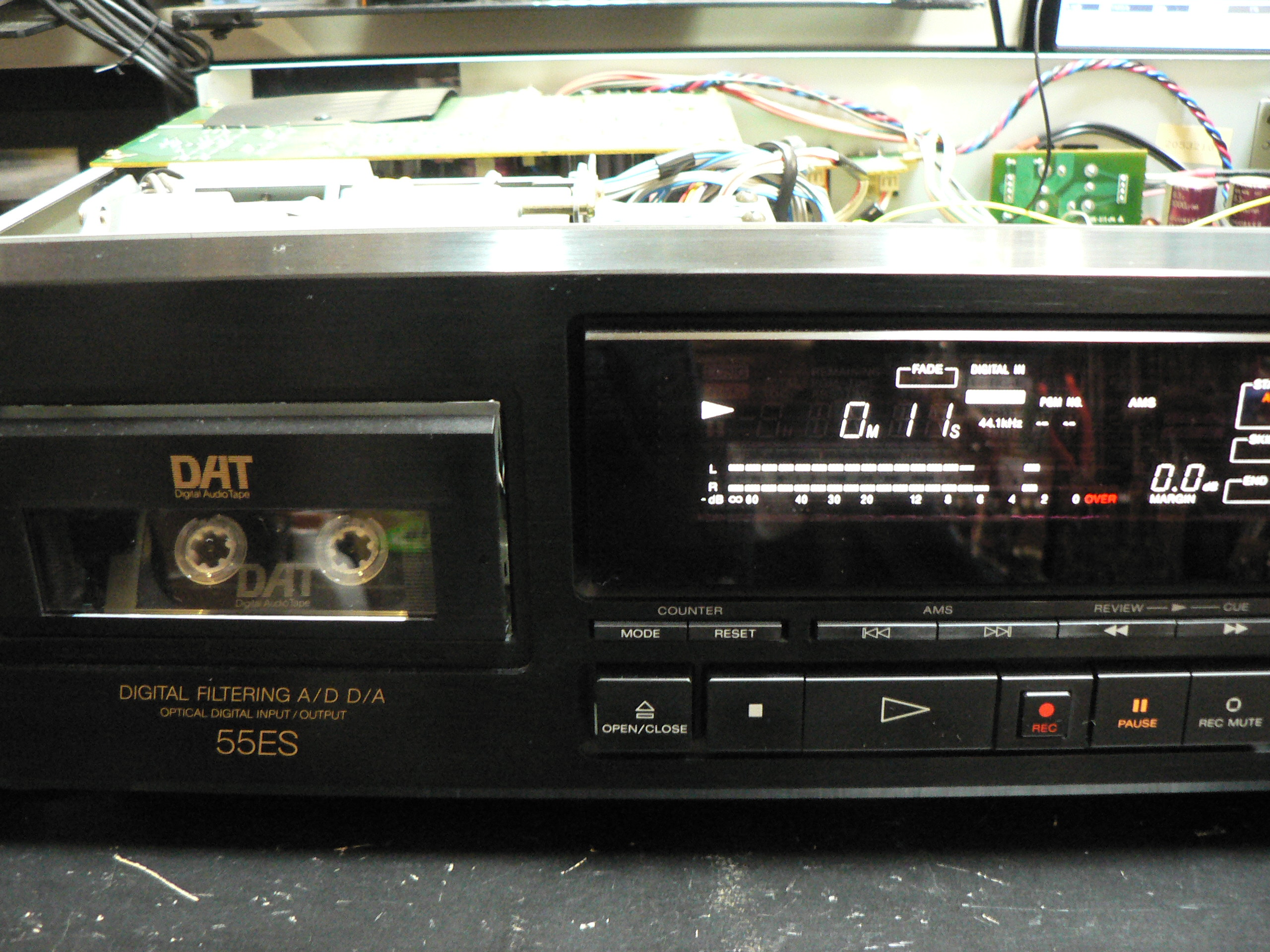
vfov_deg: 39.7
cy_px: 476
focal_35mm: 36
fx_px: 1321
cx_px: 635
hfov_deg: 51.4
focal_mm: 6
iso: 400
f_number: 2.8
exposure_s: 1/6
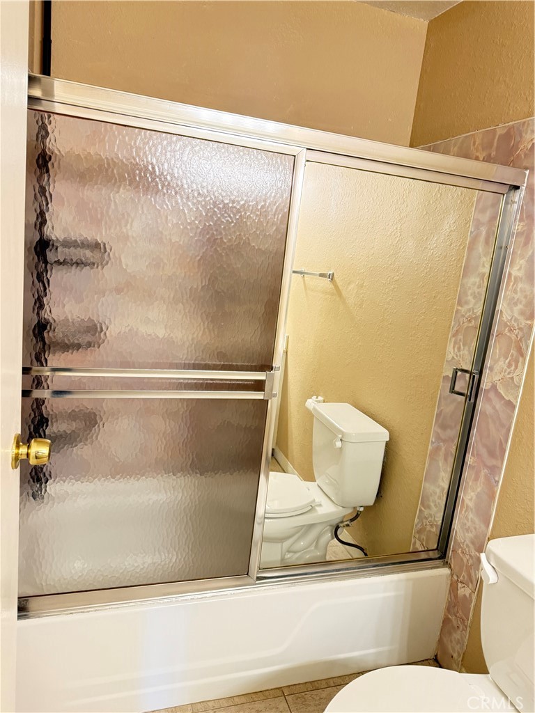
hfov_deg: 56.8
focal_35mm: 24
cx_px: 268
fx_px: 495
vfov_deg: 71.6
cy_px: 356
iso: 400
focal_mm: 6.76
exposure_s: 1/60
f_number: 1.78
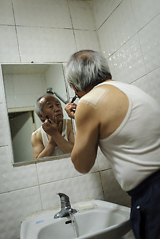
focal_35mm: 35
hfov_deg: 37.9
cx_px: 80
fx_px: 233
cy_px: 120
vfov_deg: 54.4
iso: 250
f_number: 2
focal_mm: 35
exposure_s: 1/125
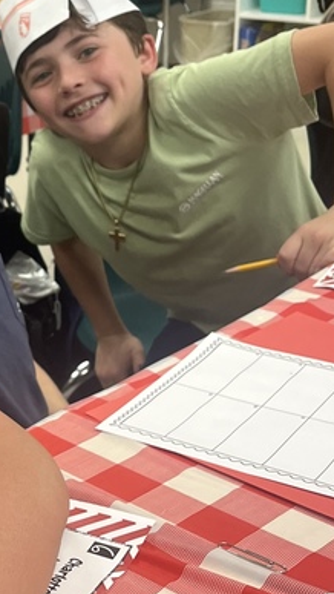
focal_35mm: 75
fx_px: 1180
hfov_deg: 15.4
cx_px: -93
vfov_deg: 28.2
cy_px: 258
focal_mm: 5.1
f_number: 1.6
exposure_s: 1/120
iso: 125
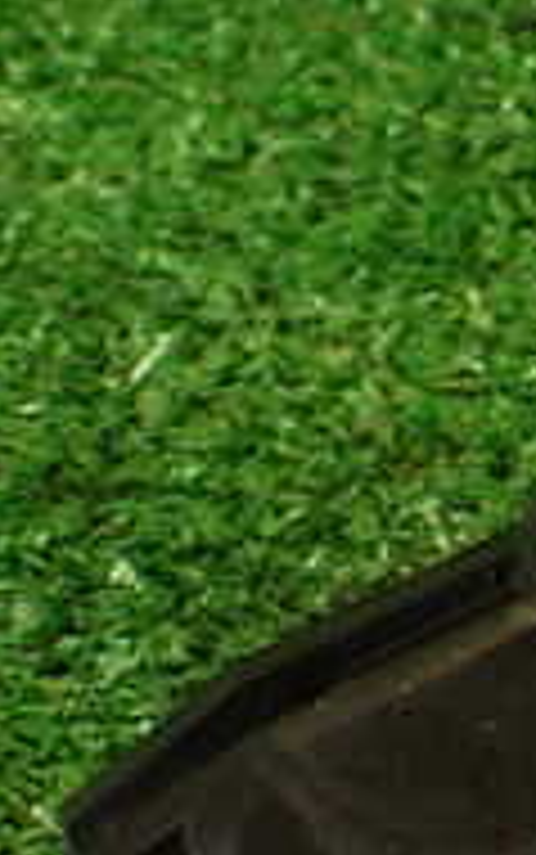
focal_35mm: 107
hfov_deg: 11.2
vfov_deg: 19.4
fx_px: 2497
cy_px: 360
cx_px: 1054
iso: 200
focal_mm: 5.79
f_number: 2.4
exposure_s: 1/40
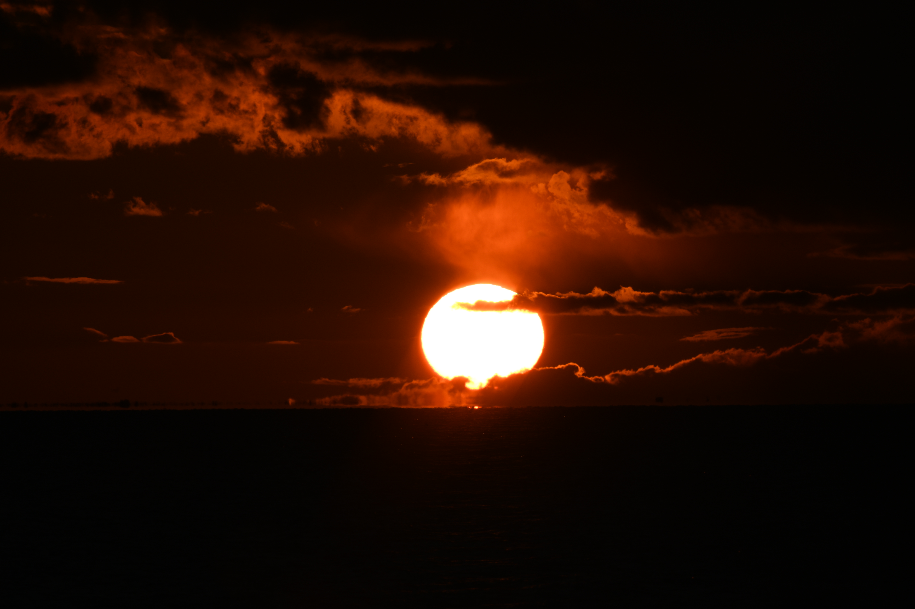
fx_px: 12700
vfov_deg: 2.7
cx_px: 458
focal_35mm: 500
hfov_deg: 4.1
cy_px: 304
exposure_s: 1/2500
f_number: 16
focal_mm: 500
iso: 100
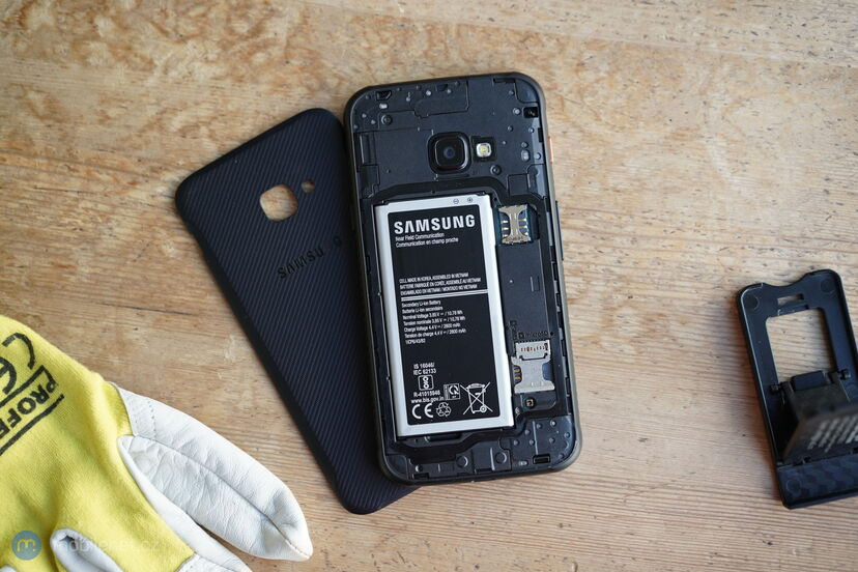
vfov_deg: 24.6
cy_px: 286
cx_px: 429
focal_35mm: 55
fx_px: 1311
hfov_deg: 36.2
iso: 250
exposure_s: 1/125
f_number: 3.2
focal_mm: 55
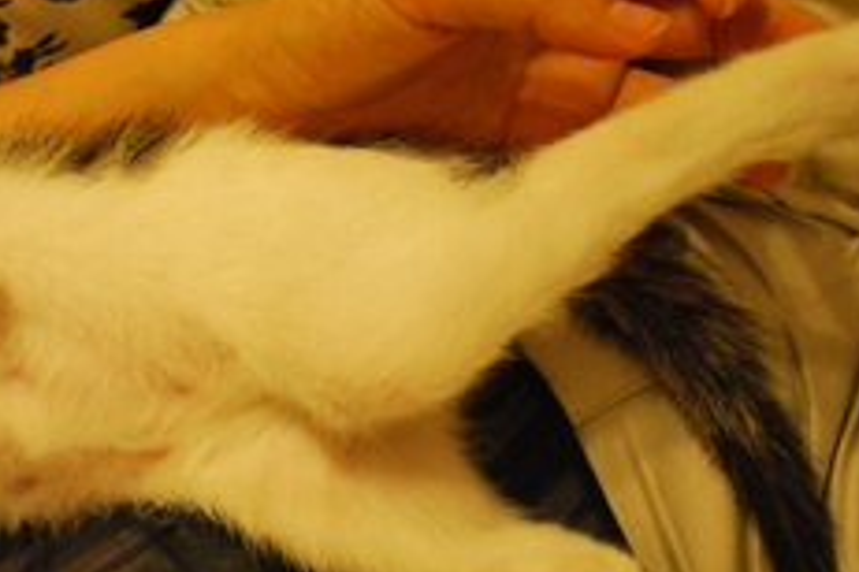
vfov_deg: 21.2
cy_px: 364
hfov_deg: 30.6
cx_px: 167
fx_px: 1527
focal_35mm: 64
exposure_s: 1/30
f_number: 4
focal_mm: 22
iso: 1100
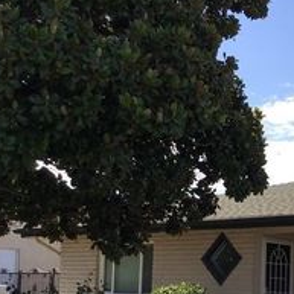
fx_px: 682
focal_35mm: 71
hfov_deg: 22.6
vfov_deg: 23.6
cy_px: 270
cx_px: 340
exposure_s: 1/1164
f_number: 2.4
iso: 25
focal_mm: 3.3
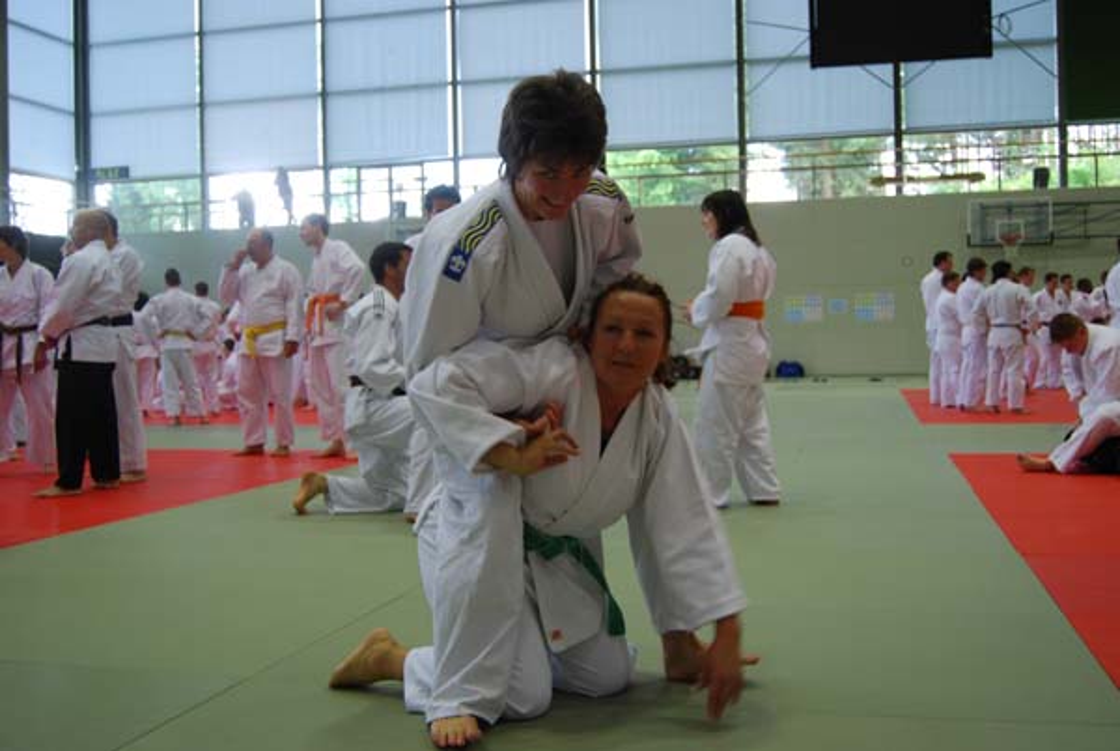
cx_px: 560
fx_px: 1122
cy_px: 376
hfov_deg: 53.1
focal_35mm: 36
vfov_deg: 37.0
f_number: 4
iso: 200
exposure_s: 1/40
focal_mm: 24
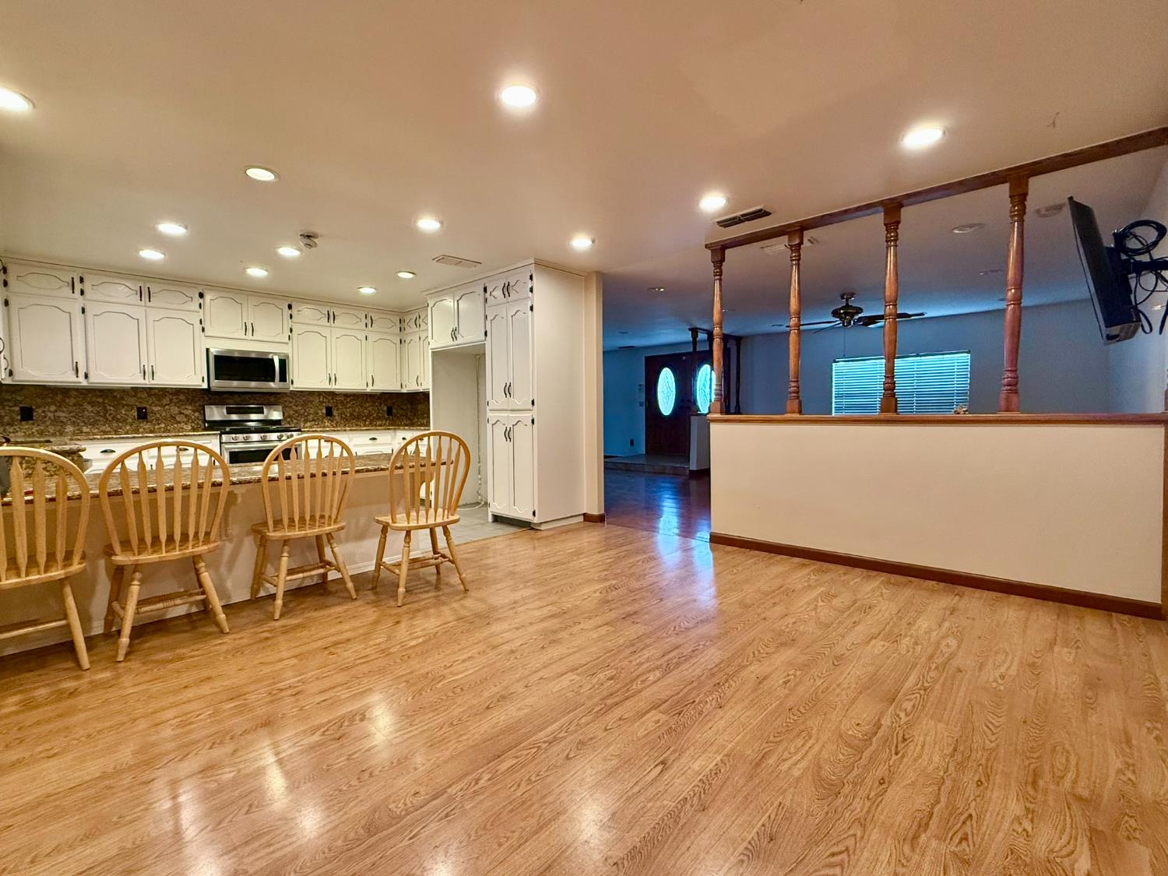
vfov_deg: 85.7
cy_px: 438
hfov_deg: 102.1
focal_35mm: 14
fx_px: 472
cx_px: 584
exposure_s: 1/120
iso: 500
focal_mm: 2.22
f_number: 2.2
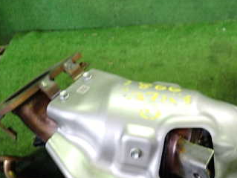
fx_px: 322
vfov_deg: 30.3
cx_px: 129
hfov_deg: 40.4
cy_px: 134
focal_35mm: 47
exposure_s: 1/30
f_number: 2
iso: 320
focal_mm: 4.5
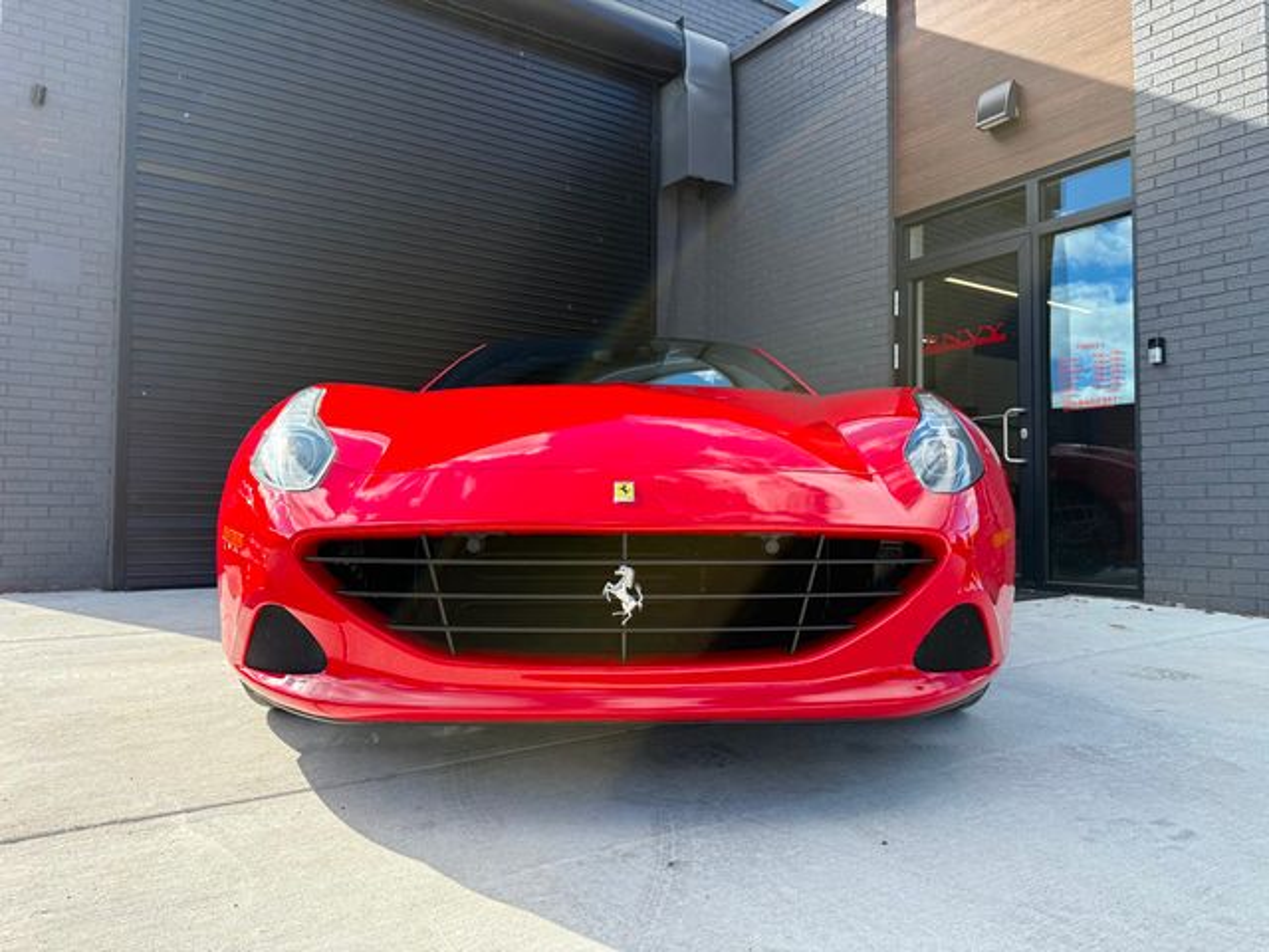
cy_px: 476
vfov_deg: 56.8
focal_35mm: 24
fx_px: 880
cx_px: 634
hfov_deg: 71.6
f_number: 1.78
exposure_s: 1/1855
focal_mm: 6.76
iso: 100
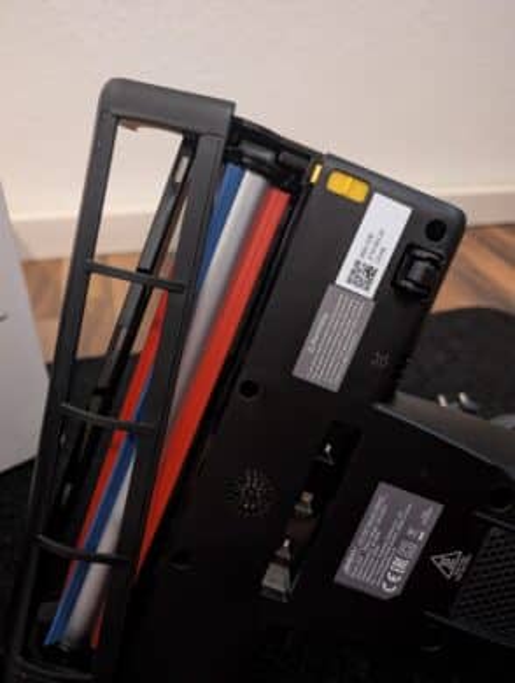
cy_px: 342
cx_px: 258
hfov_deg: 57.0
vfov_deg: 71.5
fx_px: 475
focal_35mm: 24
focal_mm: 6.9
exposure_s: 1/33.7
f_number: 1.68
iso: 1271
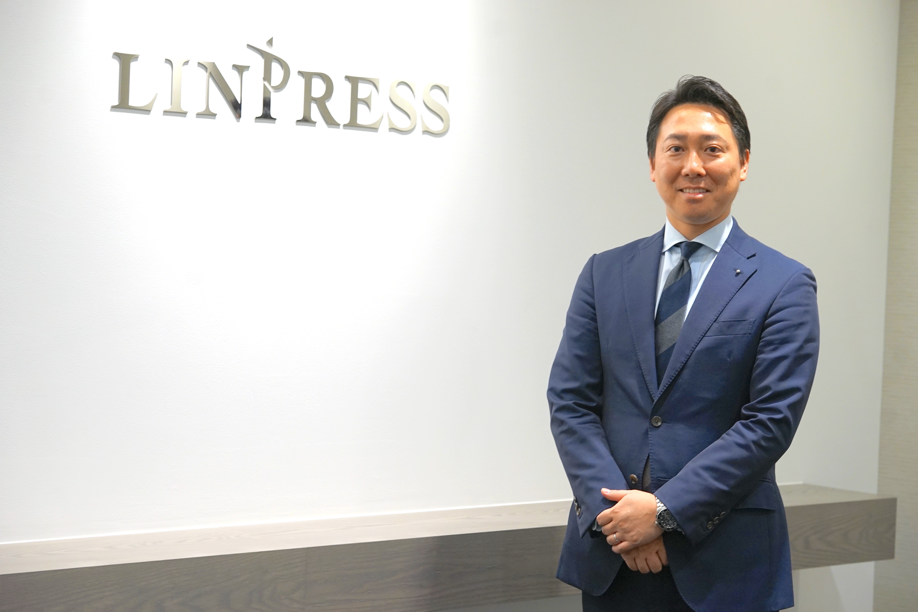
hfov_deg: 23.9
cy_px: 306
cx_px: 459
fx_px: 2167
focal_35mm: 85
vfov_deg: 16.1
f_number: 4
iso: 1000
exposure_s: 1/160
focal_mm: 85
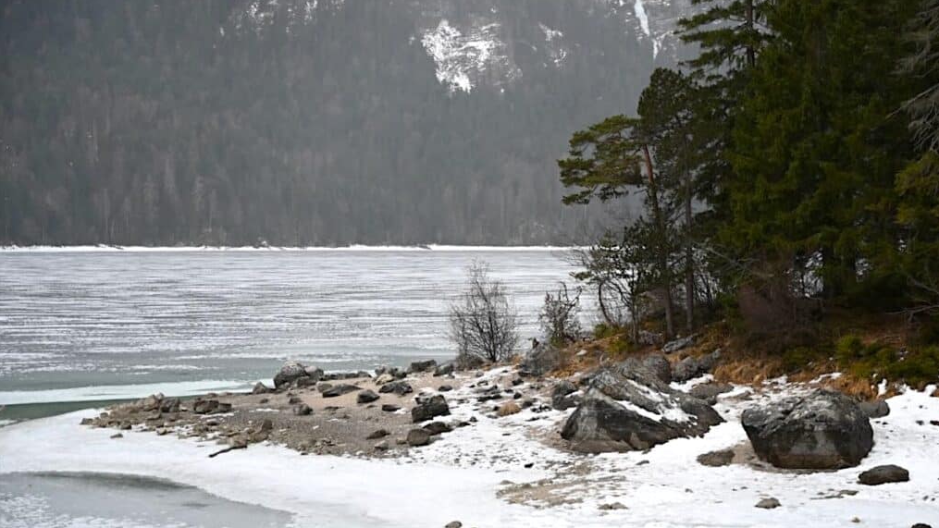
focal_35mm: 74
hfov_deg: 28.6
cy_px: 282
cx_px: 471
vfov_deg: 16.3
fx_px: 1843
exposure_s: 1/160
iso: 400
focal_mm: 70
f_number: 4
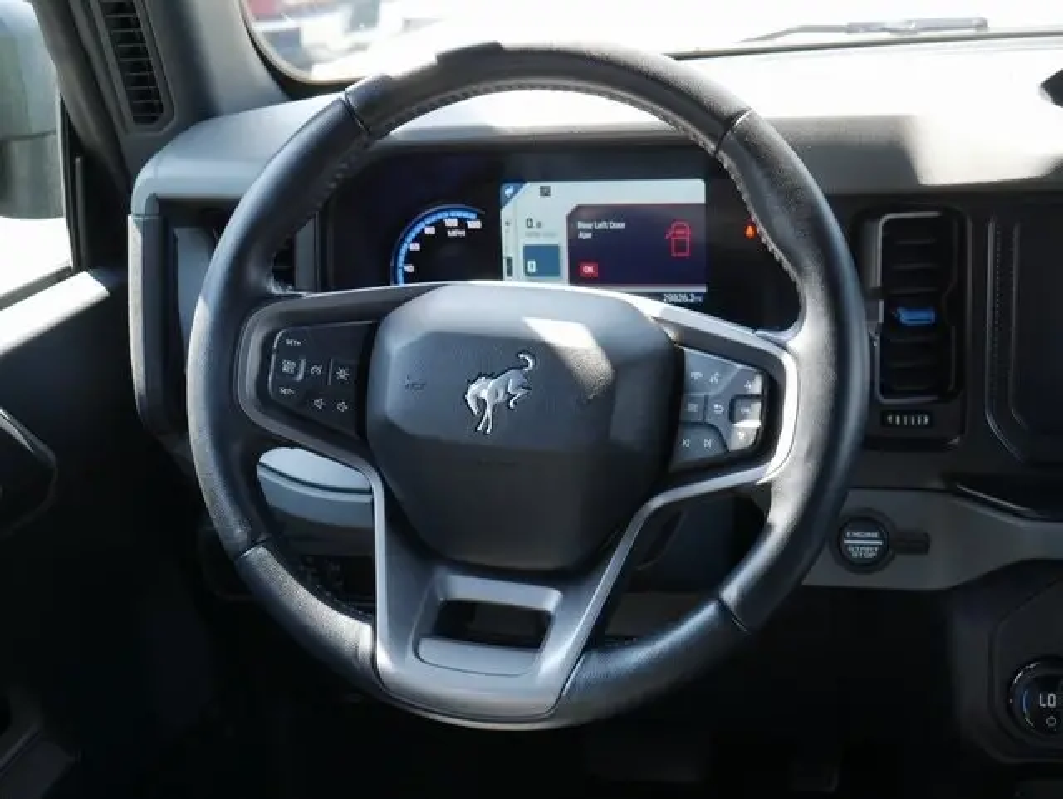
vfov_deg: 28.1
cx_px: 532
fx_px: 1598
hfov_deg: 36.8
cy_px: 400
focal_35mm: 52
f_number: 5.3
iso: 320
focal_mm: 26
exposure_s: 1/60
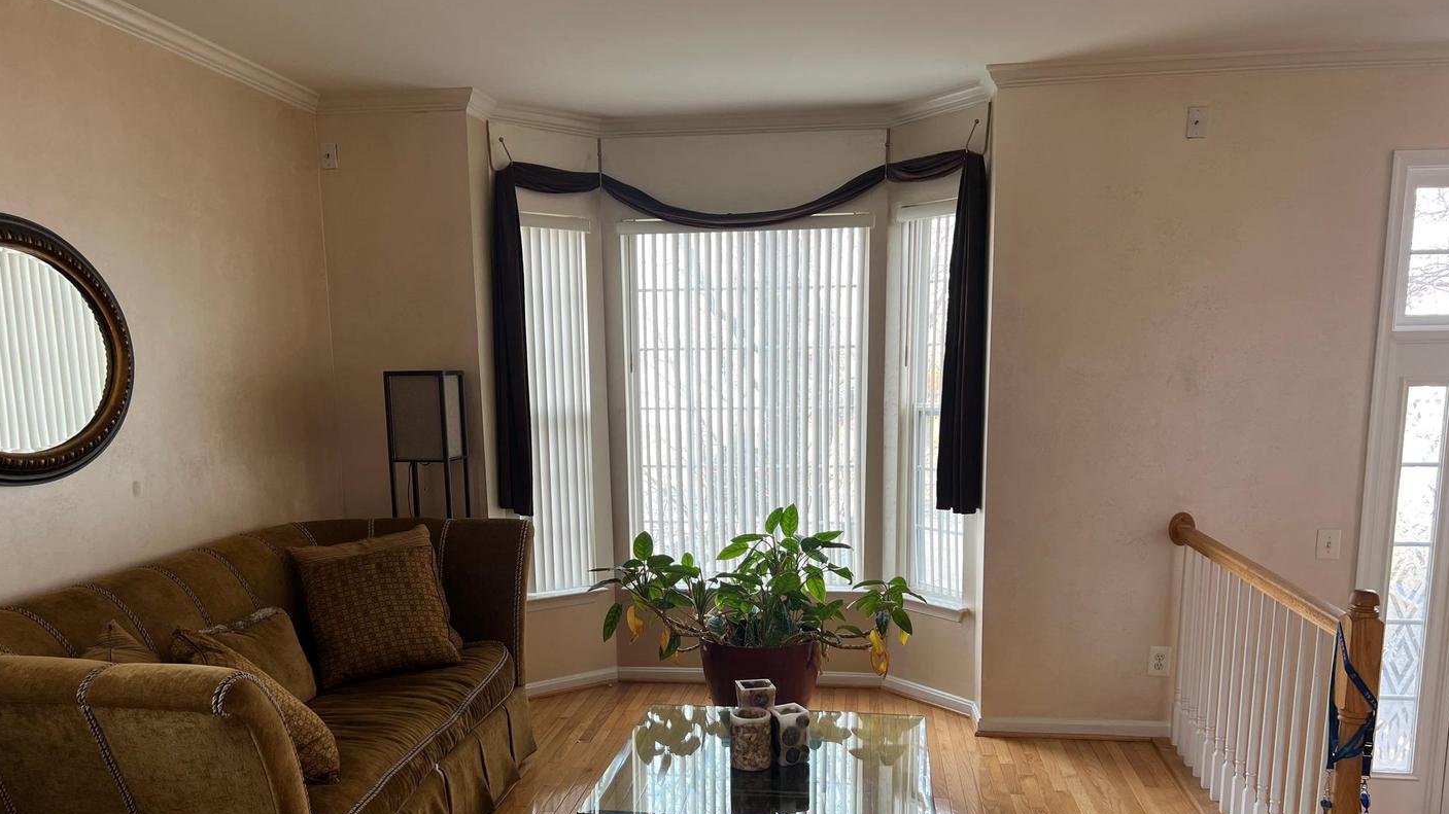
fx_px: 1114
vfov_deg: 39.7
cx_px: 721
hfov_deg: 66.1
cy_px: 542
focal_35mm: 29
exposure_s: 1/121
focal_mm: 5.7
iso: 64
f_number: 1.5
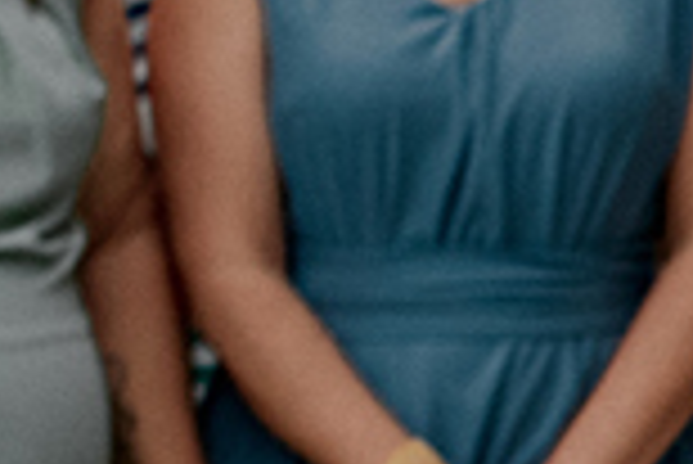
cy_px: 840
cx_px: 1656
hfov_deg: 7.1
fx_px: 5260
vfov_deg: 5.0
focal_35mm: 273
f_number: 5
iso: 1000
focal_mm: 35
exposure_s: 1/200
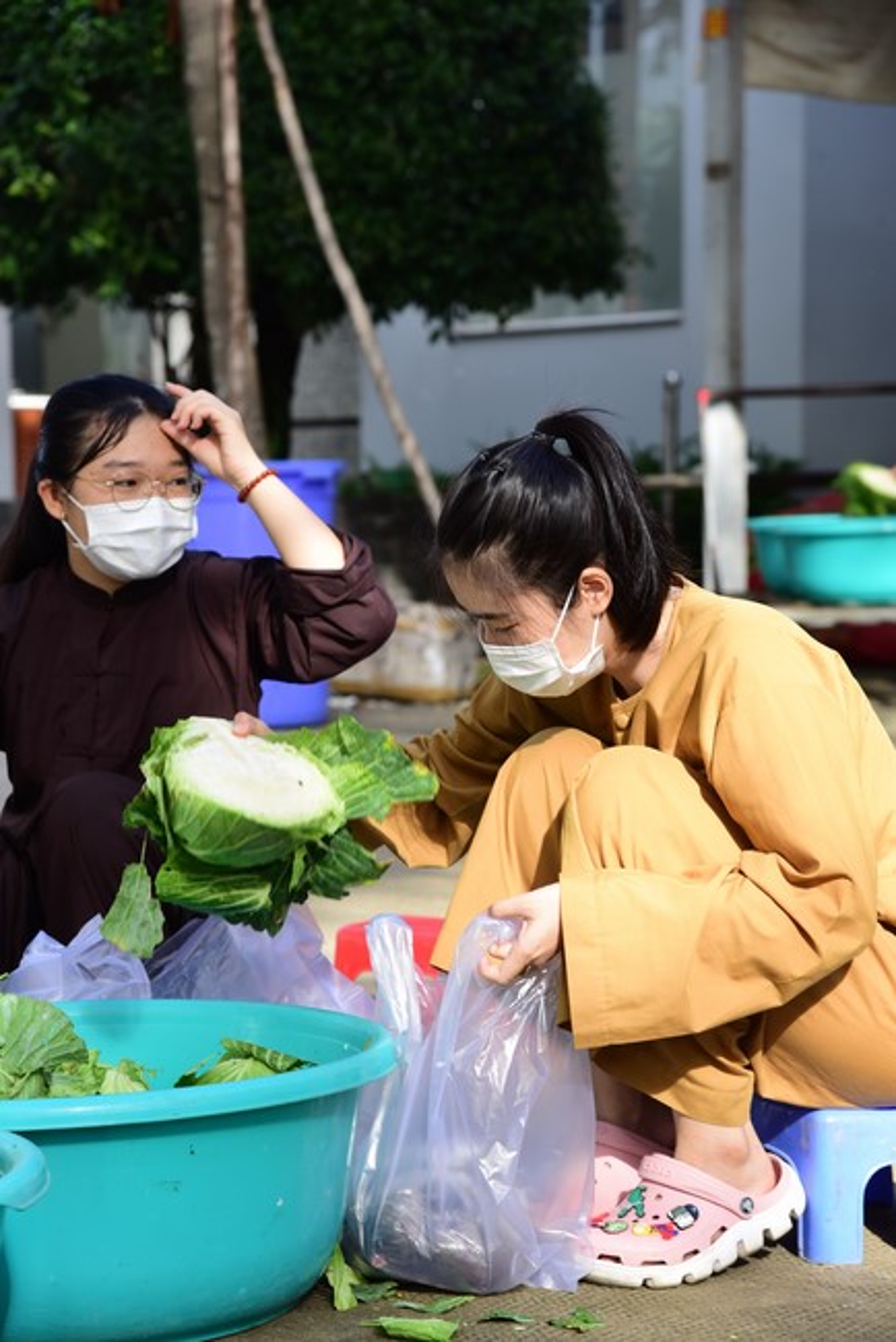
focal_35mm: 105
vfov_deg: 19.4
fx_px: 3916
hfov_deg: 13.1
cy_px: 671
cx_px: 448
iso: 250
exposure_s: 1/160
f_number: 7.1
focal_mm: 105
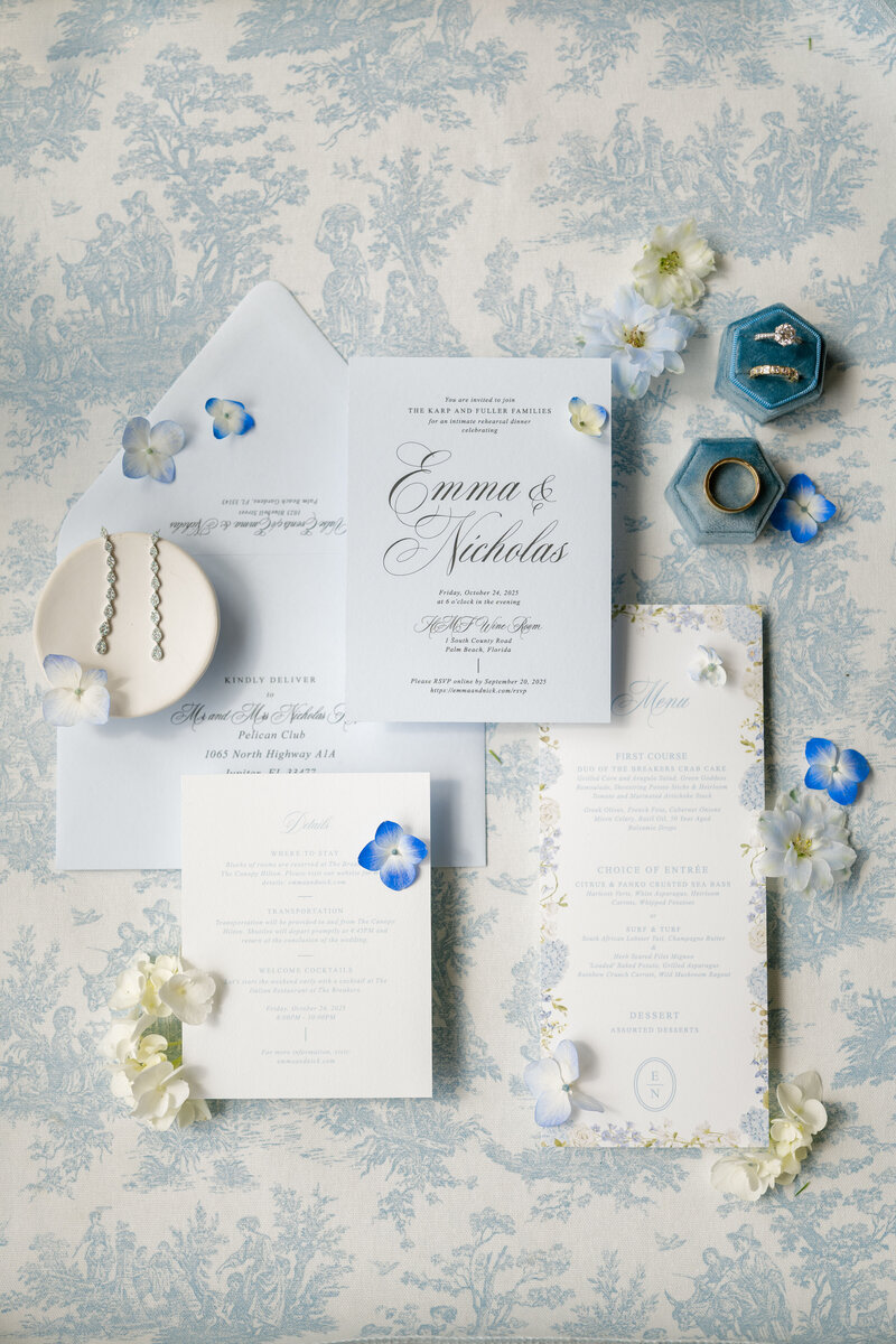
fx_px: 1867
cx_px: 448
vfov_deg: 39.6
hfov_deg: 27.0
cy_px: 672
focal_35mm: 50
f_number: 2
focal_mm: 50
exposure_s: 1/350
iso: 100
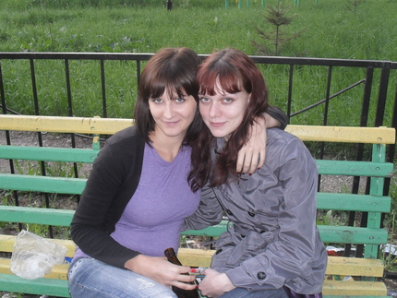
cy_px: 144
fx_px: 505
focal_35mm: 44
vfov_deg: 32.9
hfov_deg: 42.9
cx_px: 205
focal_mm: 7.5
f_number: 3.6
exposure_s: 1/45
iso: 200
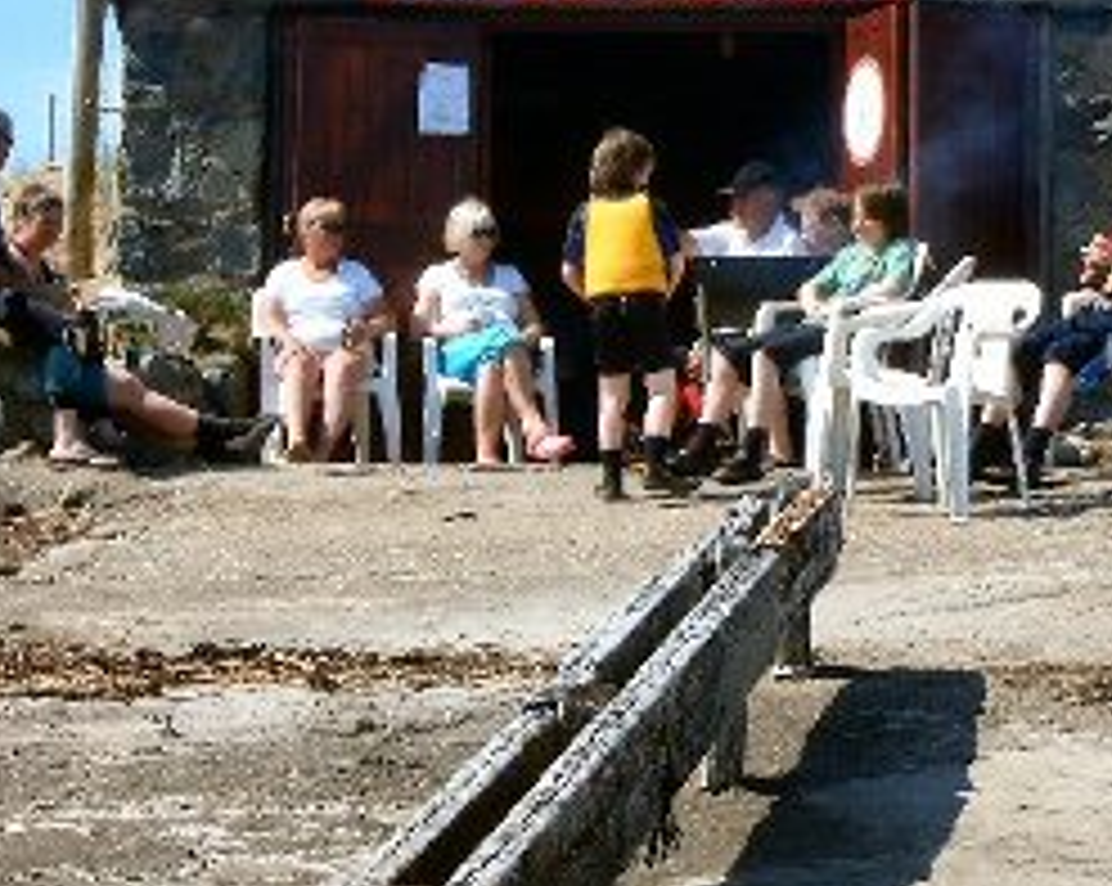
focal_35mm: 165
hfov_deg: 11.7
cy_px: 297
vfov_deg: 9.3
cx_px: 804
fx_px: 5424
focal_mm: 17.4
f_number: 7.7
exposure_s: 1/160
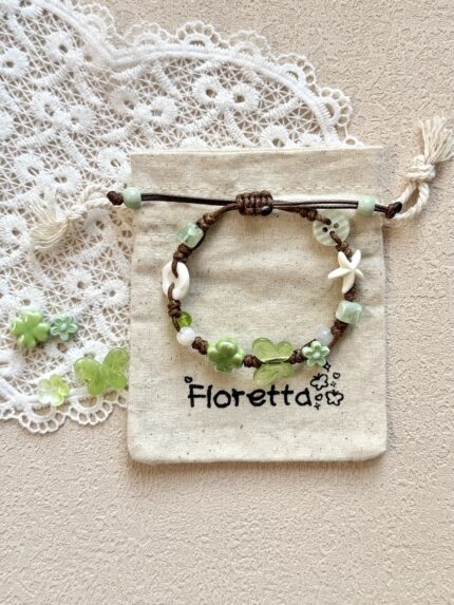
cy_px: 302
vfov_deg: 39.6
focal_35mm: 48
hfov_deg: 30.3
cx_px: 227
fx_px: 839
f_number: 1.78
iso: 50
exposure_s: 1/180
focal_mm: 6.76
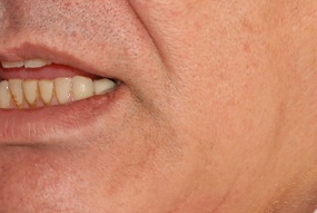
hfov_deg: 3.0
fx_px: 6012
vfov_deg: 2.0
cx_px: -56
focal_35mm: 682
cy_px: -76
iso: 640
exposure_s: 1/60
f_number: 6.7
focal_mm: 135
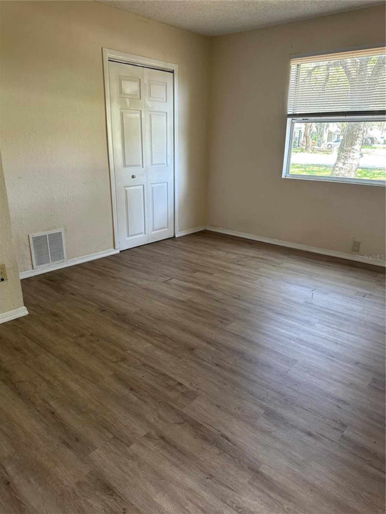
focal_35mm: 24
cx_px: 193
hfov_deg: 56.8
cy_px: 257
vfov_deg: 71.6
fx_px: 357
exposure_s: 1/101
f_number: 1.78
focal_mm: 6.86
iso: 250
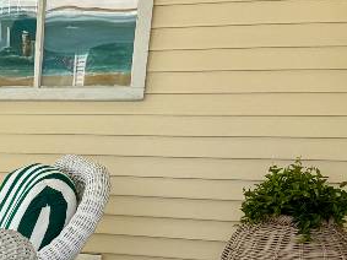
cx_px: -150
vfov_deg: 18.0
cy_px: 310
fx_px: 782
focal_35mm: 78
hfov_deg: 21.6
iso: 50
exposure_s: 1/1337
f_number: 1.6
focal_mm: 5.96
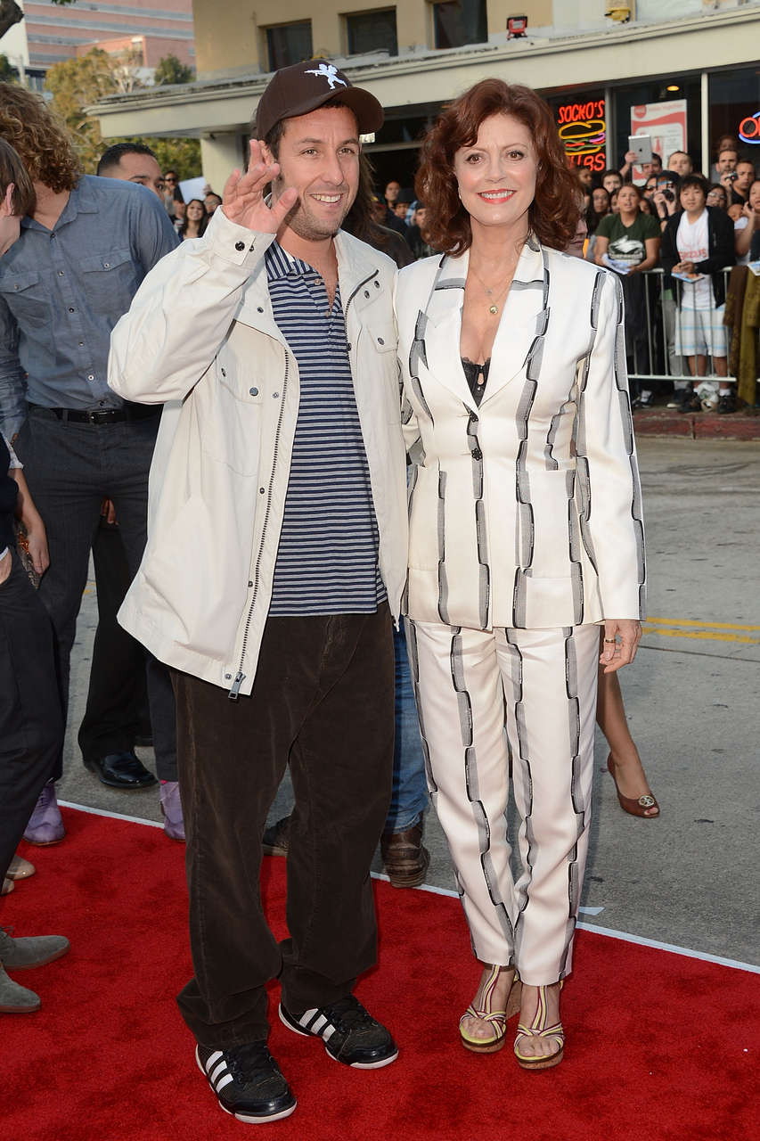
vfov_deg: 41.1
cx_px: 380
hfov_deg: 28.1
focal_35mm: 48
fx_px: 1520
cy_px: 570
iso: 500
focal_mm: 48
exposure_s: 1/250
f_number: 7.1
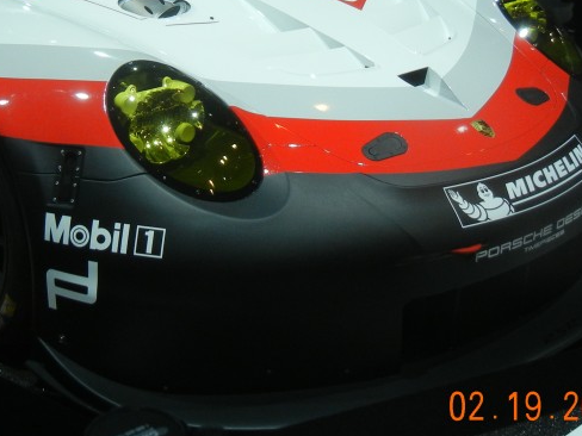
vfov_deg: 22.7
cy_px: 44
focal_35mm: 63
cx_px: 213
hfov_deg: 30.6
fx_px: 1059
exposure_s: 1/250
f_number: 3.5
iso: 291
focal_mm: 5.4
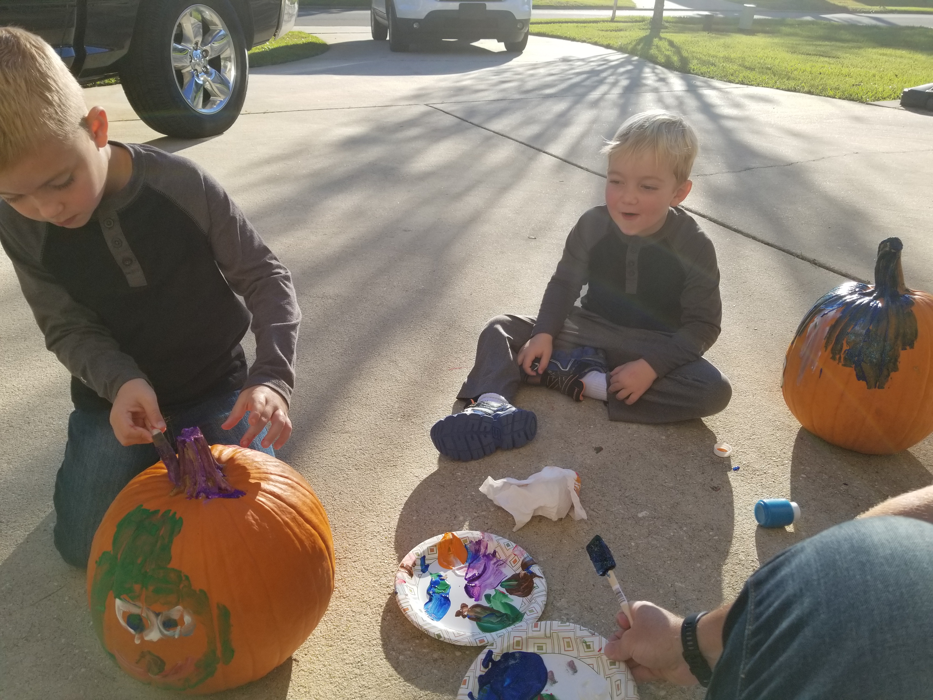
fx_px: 701
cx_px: 466
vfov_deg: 53.1
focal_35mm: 26
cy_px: 350
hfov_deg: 67.3
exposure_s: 1/1240
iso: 50
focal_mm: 4.25
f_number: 1.7
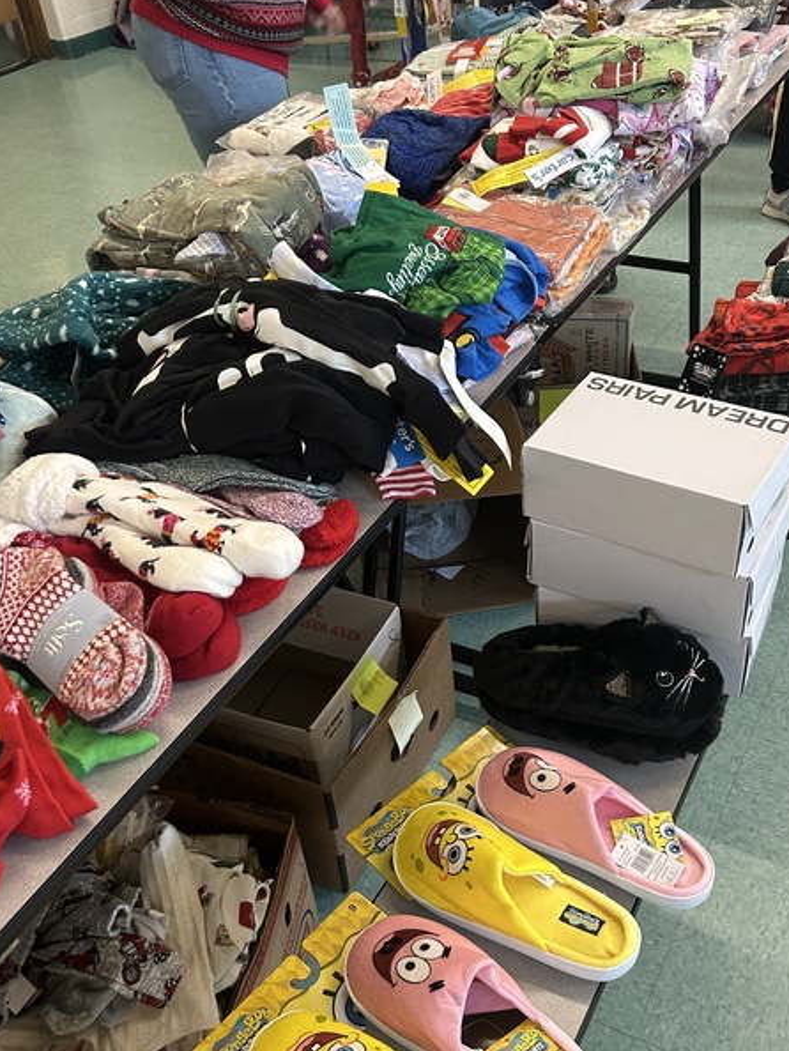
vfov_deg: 52.6
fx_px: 1063
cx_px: 469
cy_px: 556
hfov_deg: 40.6
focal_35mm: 35
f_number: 1.5
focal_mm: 5.7
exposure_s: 1/60
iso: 250
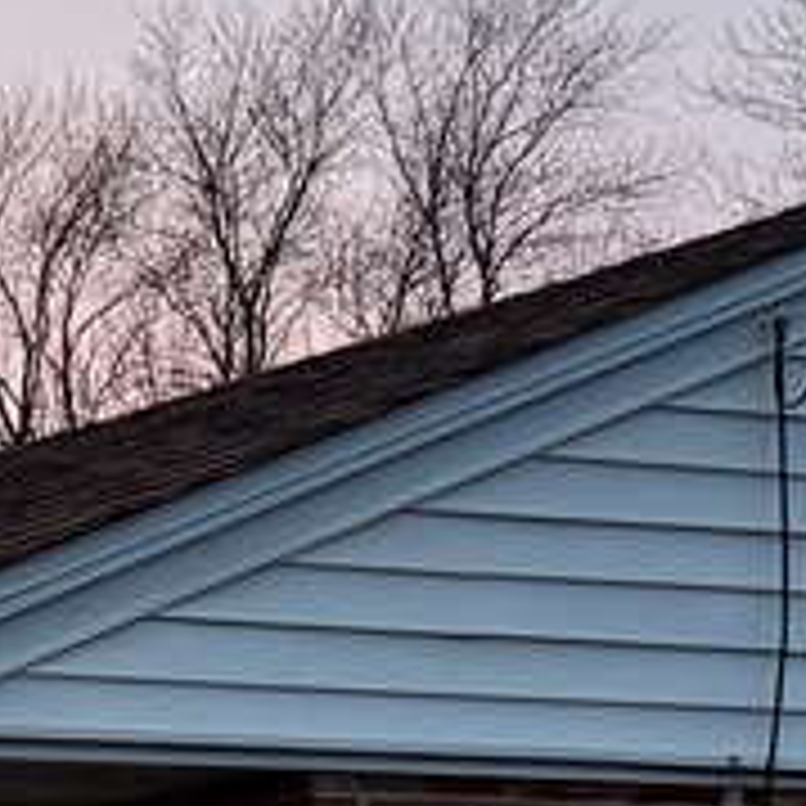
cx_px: -946
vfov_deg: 10.0
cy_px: 1148
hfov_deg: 9.4
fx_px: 4505
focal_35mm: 171
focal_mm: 6.76
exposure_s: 1/60
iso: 250
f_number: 1.78
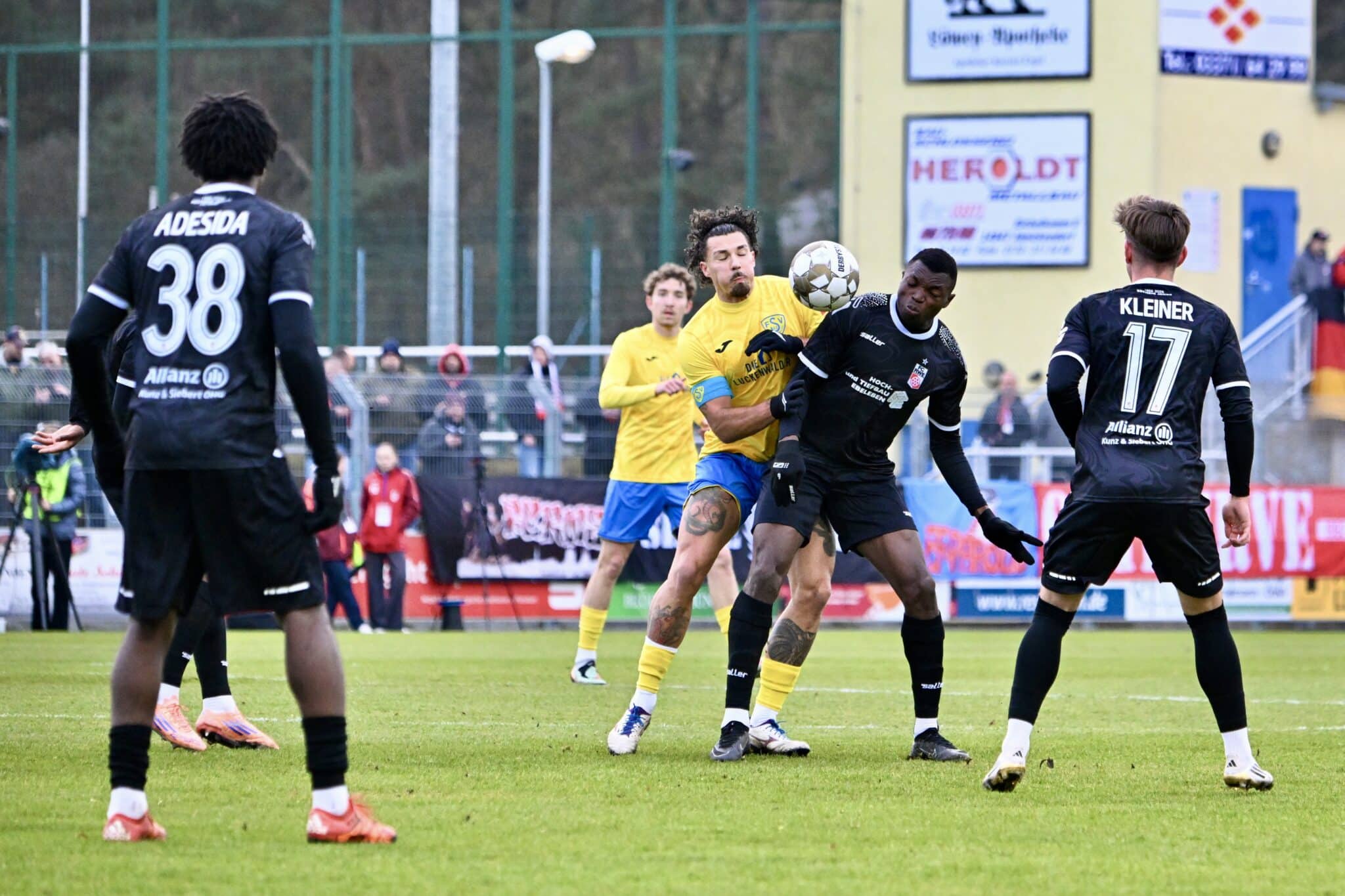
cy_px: 448
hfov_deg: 9.0
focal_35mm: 230
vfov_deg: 6.0
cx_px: 672
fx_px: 8592
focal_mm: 230
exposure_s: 1/1600
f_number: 5.3
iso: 5600
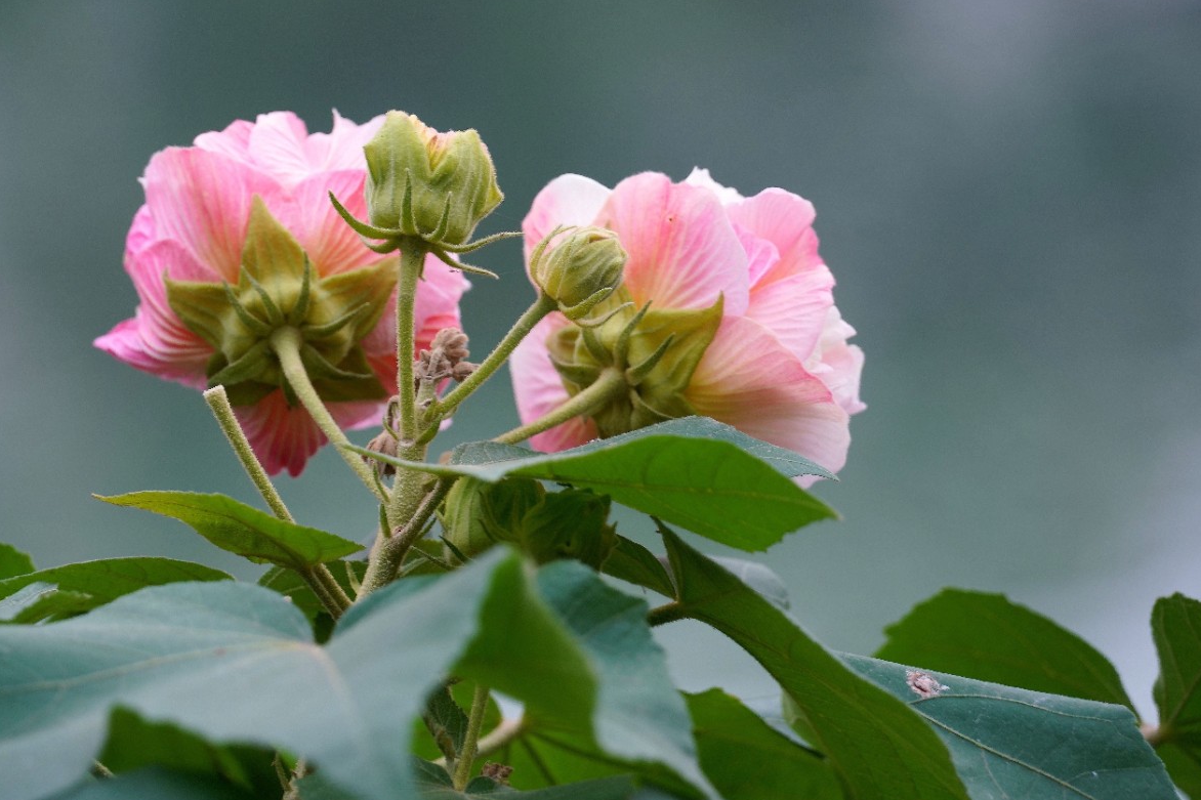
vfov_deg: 5.7
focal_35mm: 239
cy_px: 425
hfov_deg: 8.6
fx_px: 7972
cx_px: 501
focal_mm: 200
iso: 100
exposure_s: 1/80
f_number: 5.6
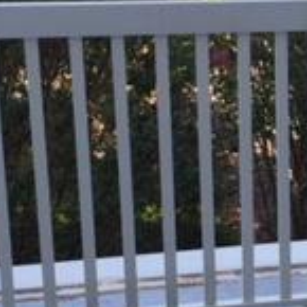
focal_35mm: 113
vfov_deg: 15.4
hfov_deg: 14.7
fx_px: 1134
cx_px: 411
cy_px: 167
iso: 32
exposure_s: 1/388
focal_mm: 4.15
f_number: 2.2
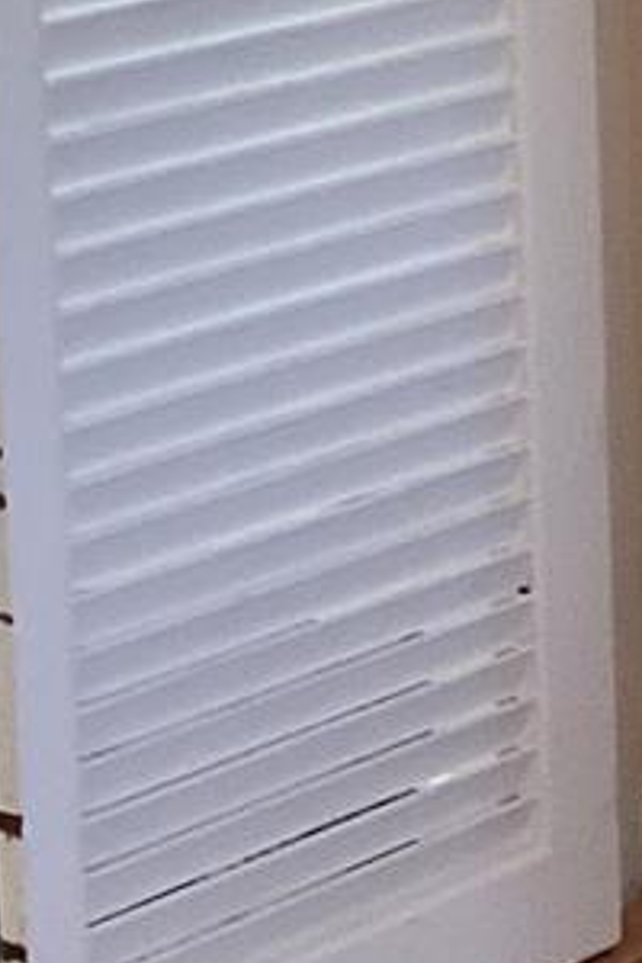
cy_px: 29
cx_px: 1297
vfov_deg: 12.3
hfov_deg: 7.9
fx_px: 4413
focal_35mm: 165
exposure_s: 1/60
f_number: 2.4
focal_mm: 3.3
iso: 250
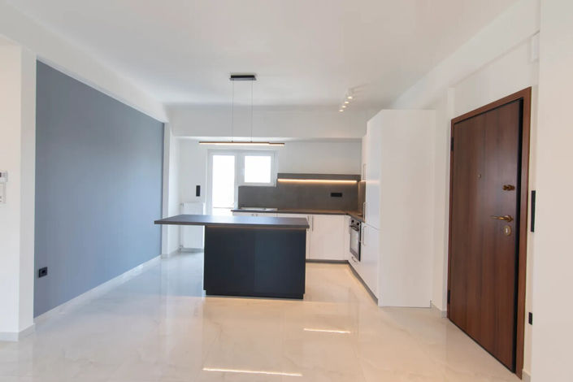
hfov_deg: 95.0
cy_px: 191
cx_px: 286
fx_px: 263
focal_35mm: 16
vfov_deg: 72.1
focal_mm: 11
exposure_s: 1/4
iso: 100
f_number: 11
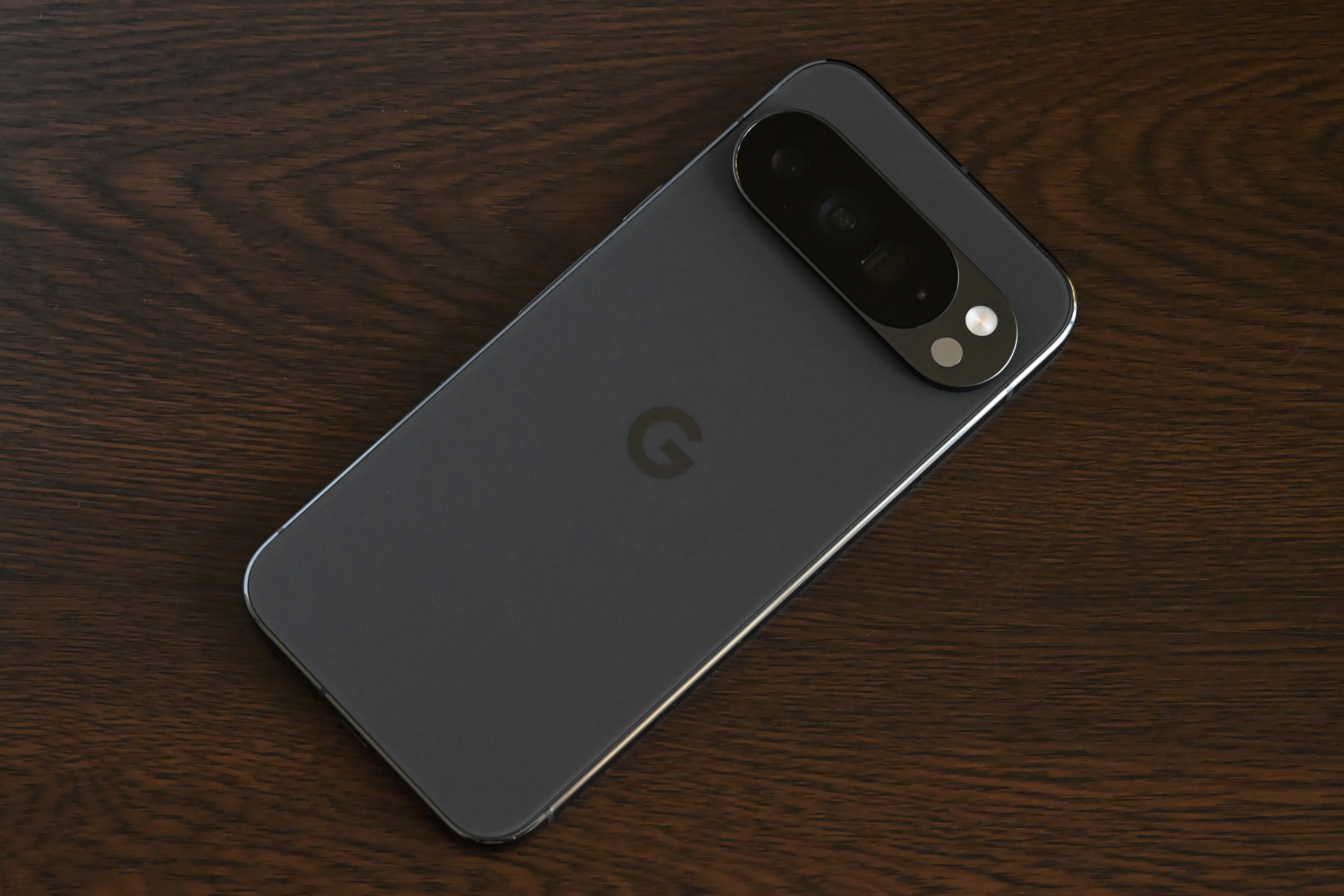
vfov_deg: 11.4
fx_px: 4480
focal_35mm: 120
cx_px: 672
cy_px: 448
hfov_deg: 17.1
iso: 9000
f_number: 11
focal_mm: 120
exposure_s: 1/60
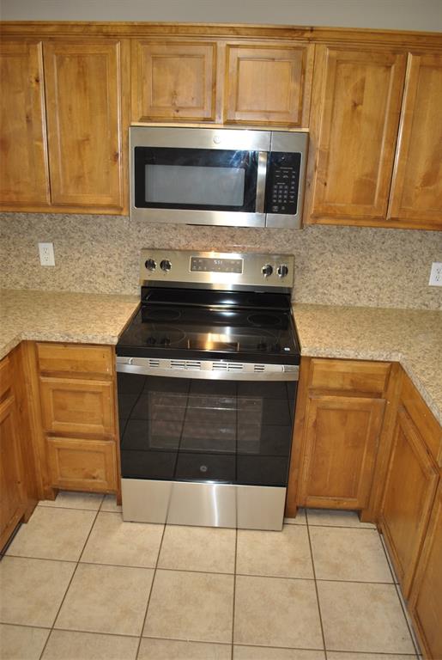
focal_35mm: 27
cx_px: 221
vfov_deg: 67.3
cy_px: 330
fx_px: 495
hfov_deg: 48.1
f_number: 3.5
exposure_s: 1/20
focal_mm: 18
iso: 200
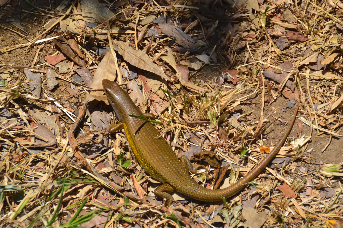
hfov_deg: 9.1
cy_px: 114
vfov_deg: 6.1
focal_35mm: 225
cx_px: 172
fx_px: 2143
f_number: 11
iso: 360
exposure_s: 1/500
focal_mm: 150
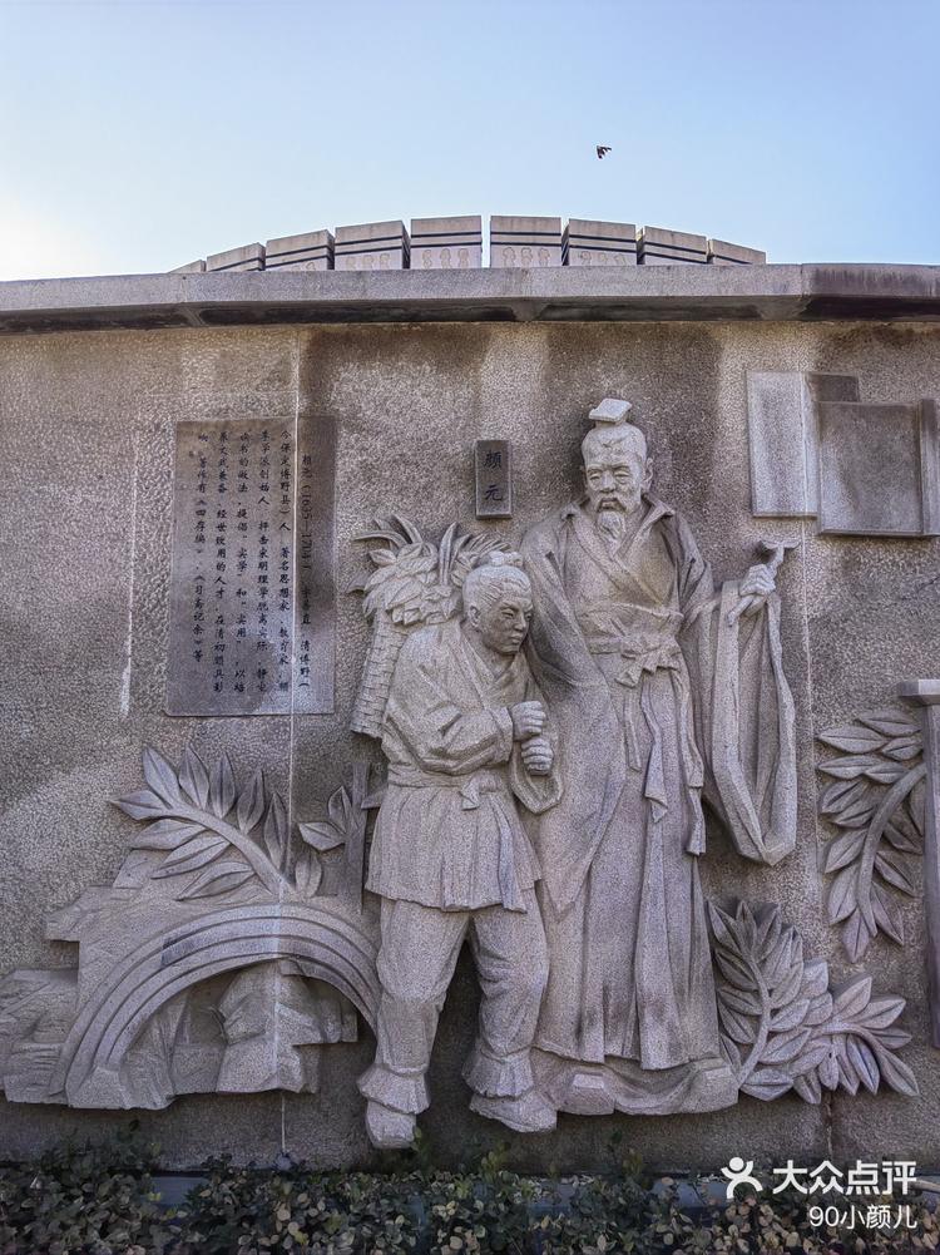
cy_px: 628
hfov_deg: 51.3
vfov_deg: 65.3
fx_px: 978
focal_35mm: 27
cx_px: 470
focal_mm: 5.52
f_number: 1.9
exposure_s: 1/2500
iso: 50
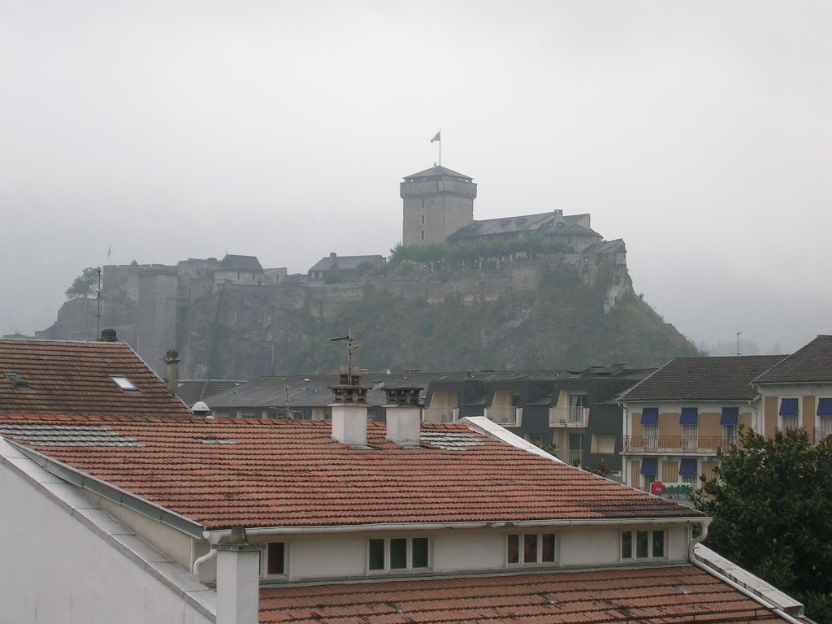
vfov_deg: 14.1
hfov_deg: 18.7
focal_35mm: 105
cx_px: 416
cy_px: 312
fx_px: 2524
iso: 50
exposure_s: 1/105
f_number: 4.9
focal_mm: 16.2
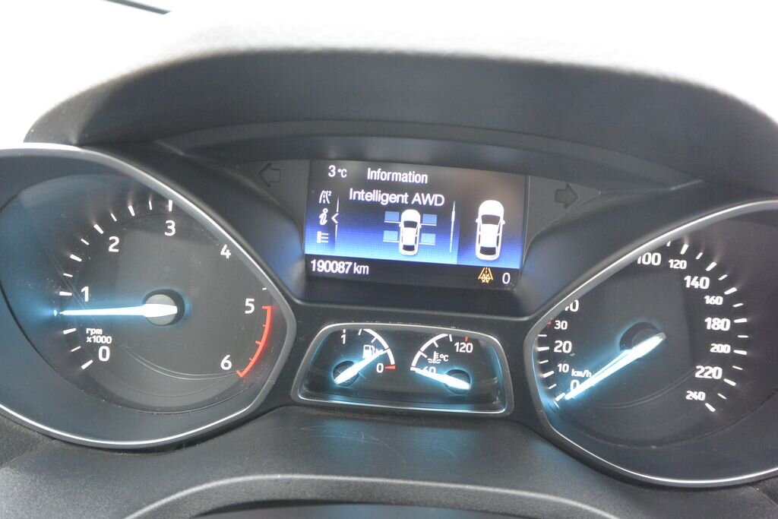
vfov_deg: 46.4
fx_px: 605
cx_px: 389
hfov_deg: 65.5
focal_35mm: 28
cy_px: 260
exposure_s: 1/30
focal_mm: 10.7
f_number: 3.5
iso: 1000
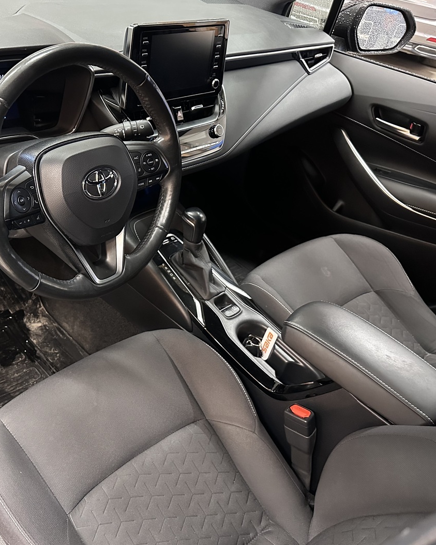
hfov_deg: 45.0
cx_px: 139
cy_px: 269
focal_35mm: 32
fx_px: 516
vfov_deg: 55.7
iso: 1000
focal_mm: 6.86
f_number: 1.78
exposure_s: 1/33
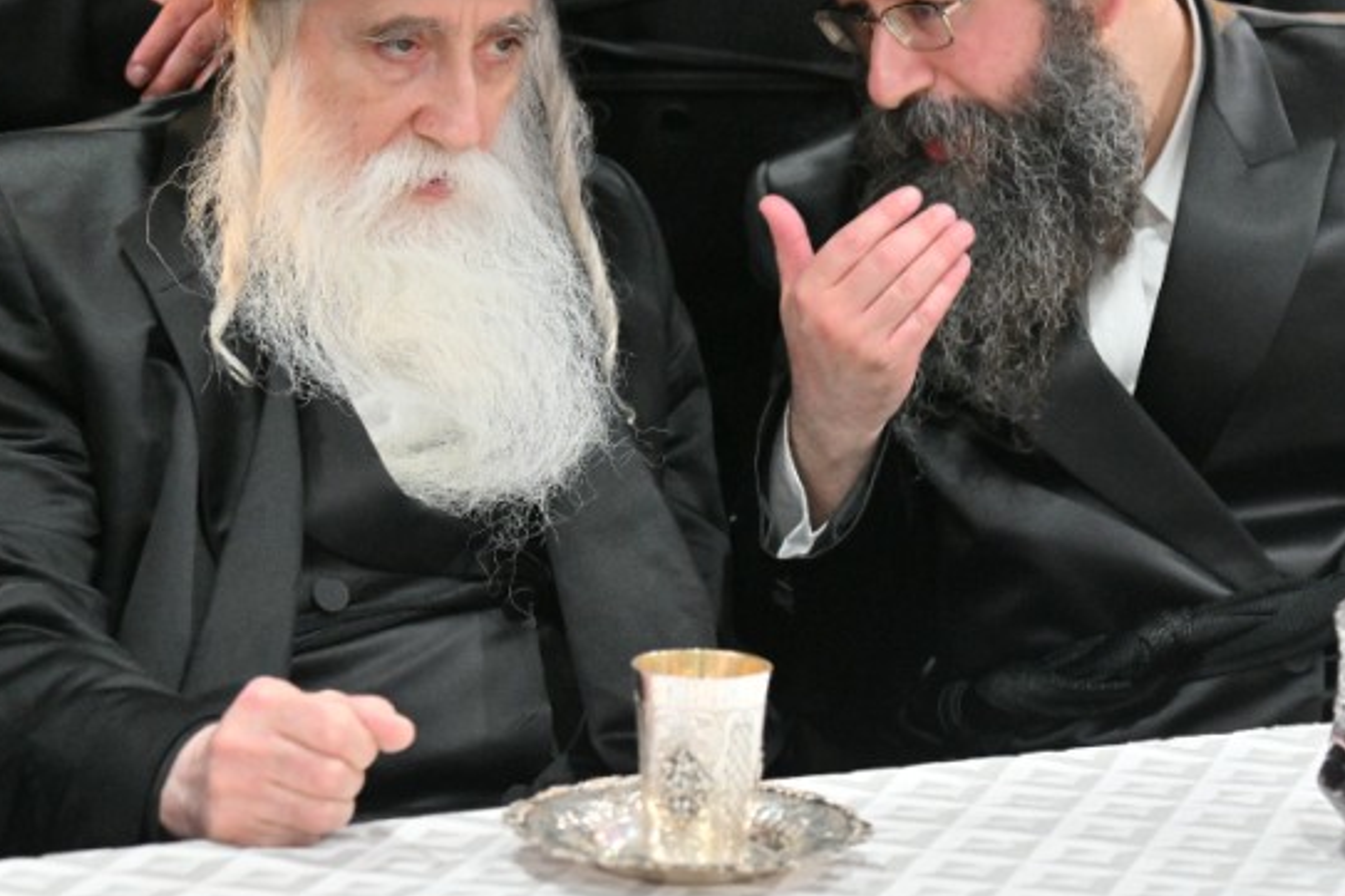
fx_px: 3884
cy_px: 247
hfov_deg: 19.6
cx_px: 697
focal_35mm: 104
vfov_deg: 13.1
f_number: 4
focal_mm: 55
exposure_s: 1/200
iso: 1250
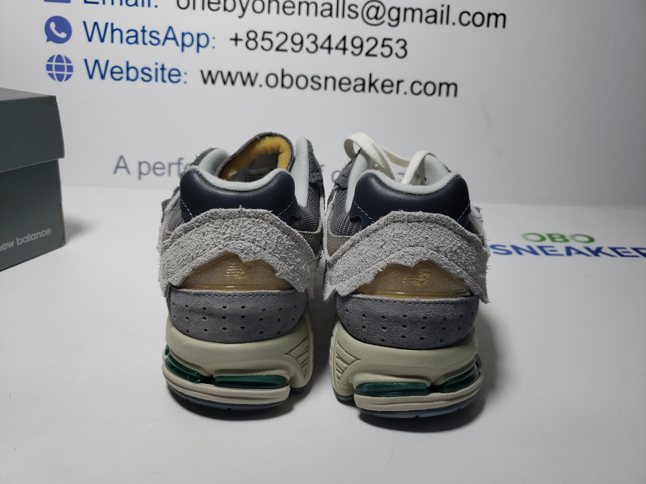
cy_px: 242
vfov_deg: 53.1
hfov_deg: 67.3
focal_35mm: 26
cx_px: 323
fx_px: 485
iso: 50
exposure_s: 1/501
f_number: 1.5
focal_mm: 4.3
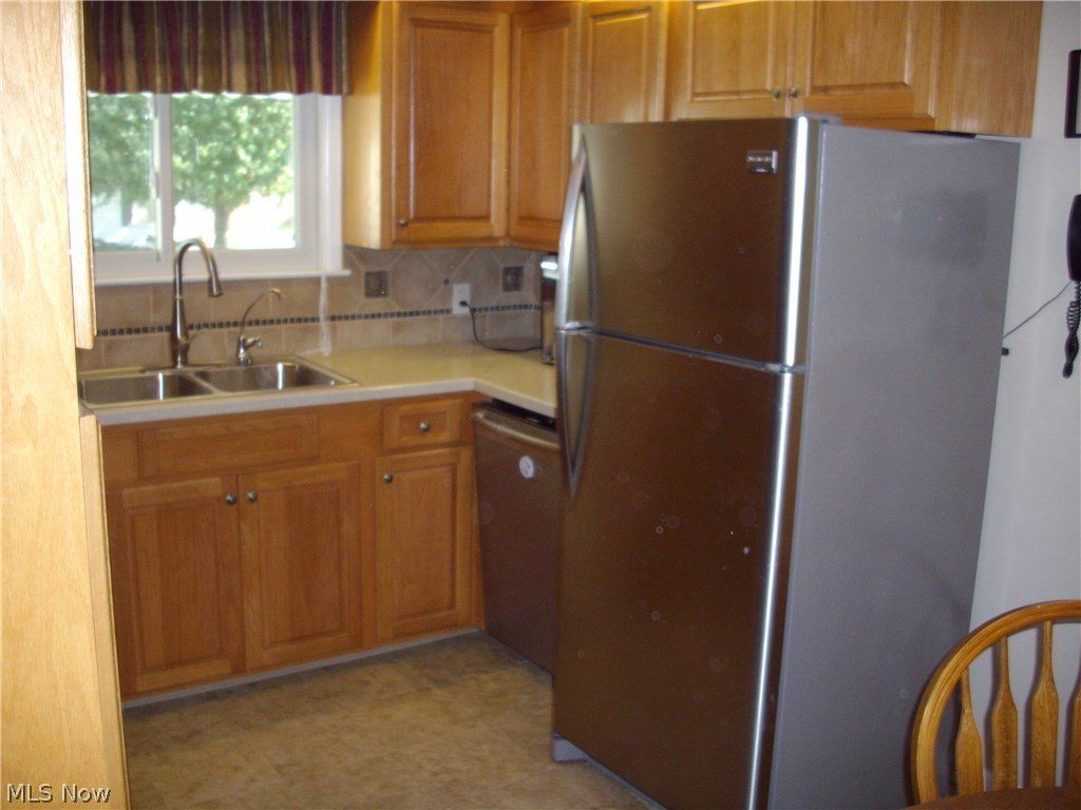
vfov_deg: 38.7
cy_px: 405
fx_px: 1155
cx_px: 540
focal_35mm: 37
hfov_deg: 50.1
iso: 160
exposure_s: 1/50
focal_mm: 6.2
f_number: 2.8
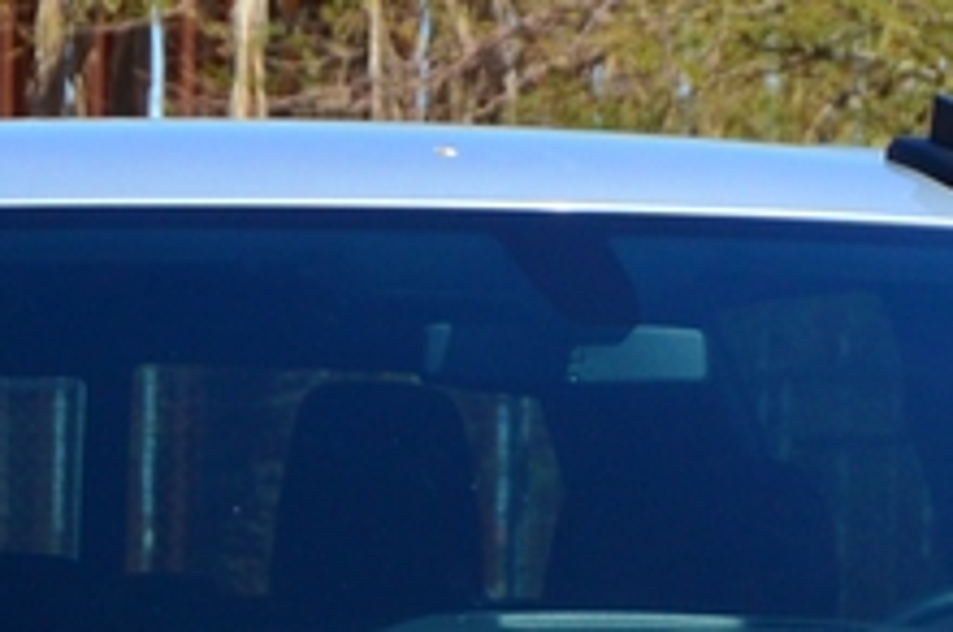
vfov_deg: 3.0
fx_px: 11941
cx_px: 678
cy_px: 1186
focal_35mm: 452
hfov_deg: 4.6
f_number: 7.1
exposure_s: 1/800
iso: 200
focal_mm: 55
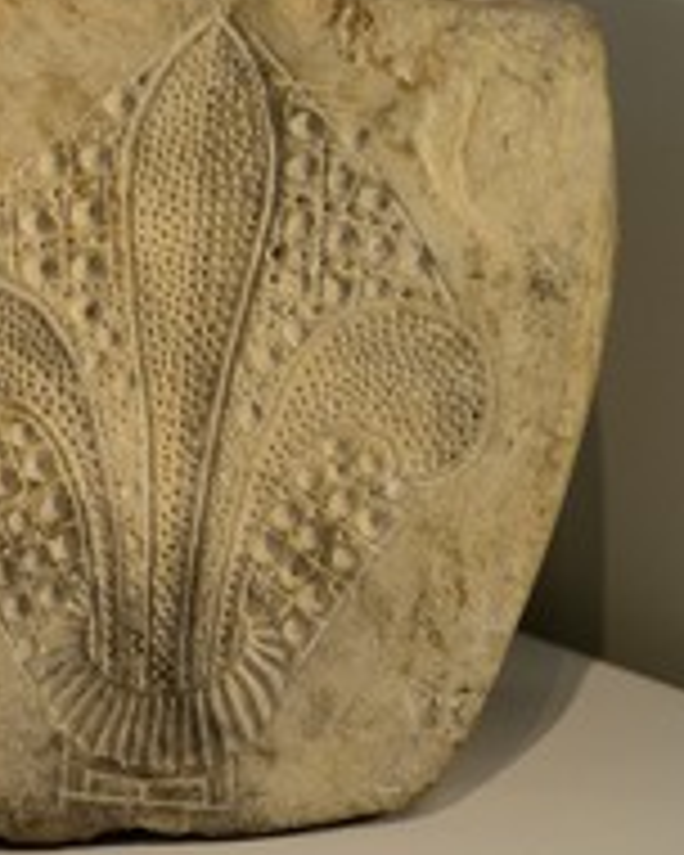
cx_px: -230
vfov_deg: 14.1
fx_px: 3467
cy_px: 351
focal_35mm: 137
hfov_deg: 11.0
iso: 1600
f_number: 7.1
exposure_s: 1/50
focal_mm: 66
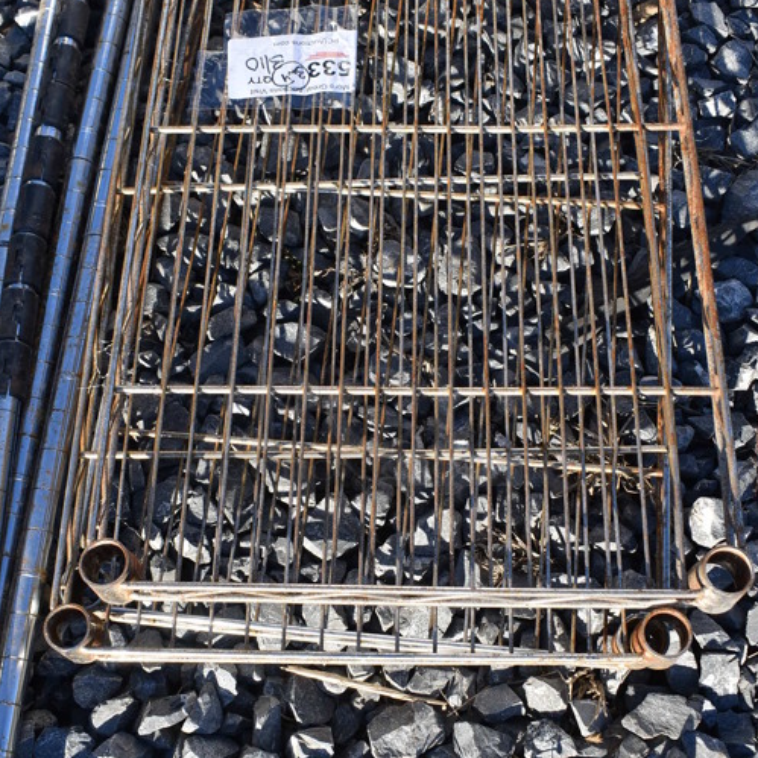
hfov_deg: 40.0
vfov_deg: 40.0
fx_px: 1041
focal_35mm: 42
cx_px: 355
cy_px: 406
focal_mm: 18
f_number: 7.1
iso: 200
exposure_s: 1/320
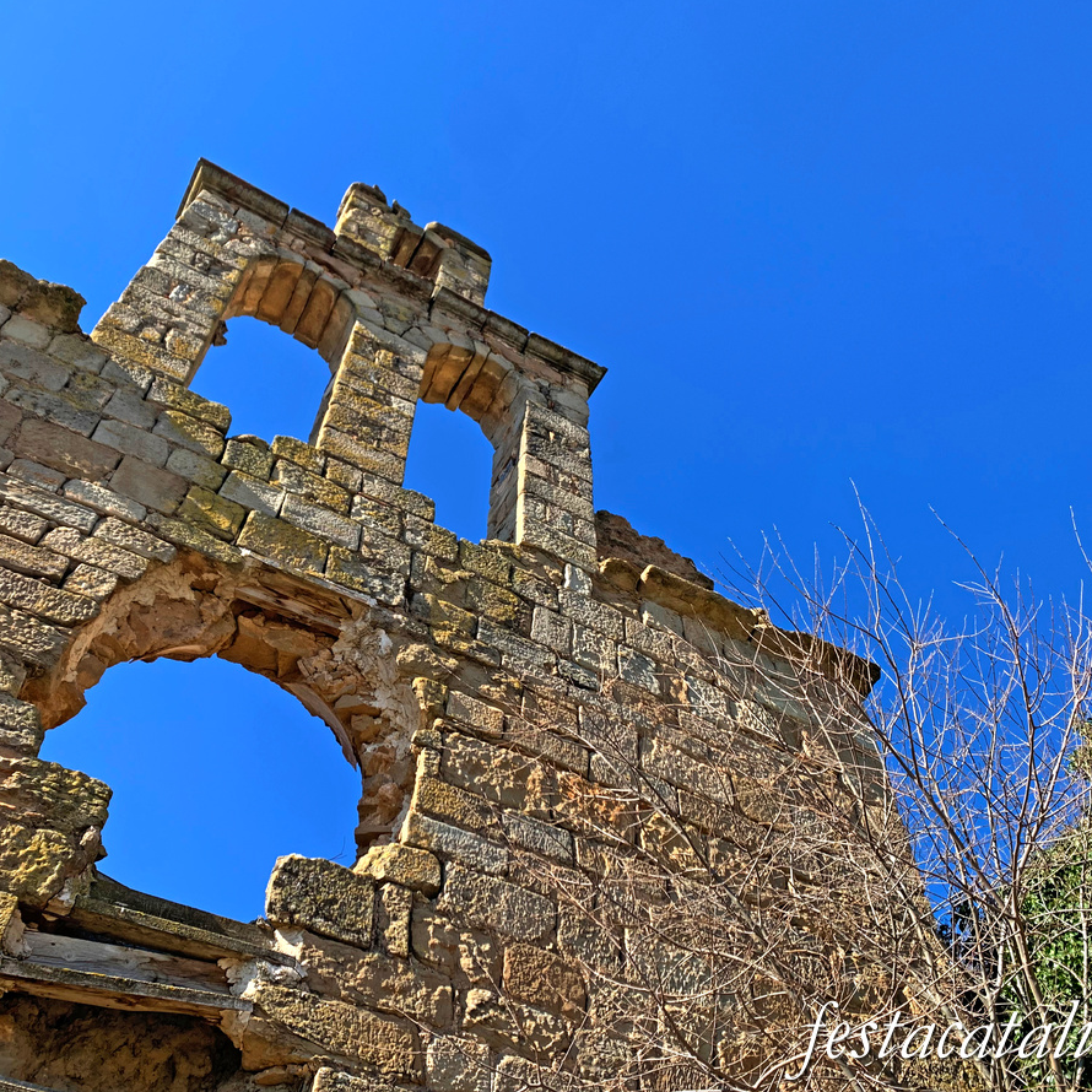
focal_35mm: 31
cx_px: 508
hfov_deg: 52.5
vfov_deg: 52.5
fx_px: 1106
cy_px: 548
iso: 25
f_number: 1.8
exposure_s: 1/894
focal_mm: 4.25
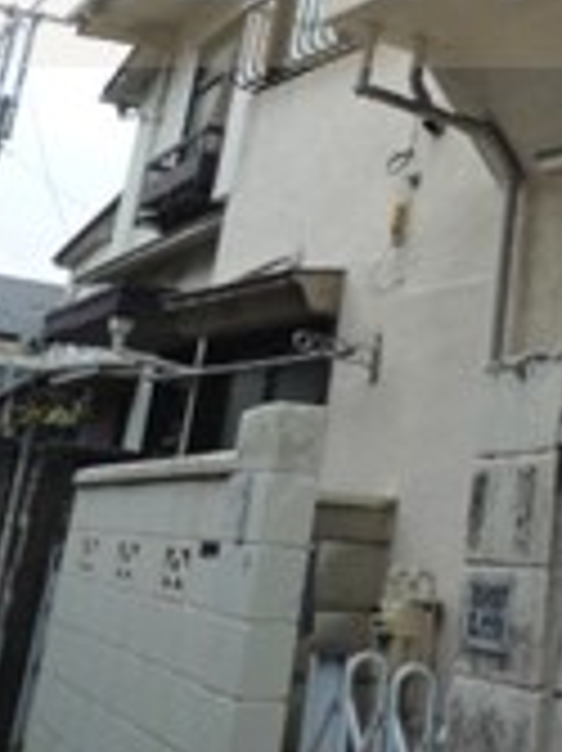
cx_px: 629
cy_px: -72
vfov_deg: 29.2
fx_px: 1300
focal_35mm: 60
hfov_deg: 22.9
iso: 160
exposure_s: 1/400
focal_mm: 4.4
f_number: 2.8
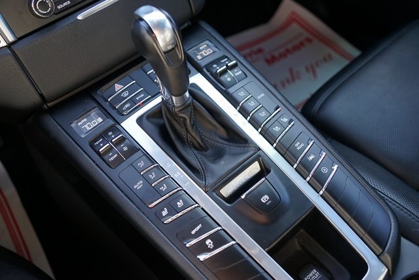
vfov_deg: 38.9
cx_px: 210
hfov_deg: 55.8
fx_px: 396
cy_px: 140
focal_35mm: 34
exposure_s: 1/160
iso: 500
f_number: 4
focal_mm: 34
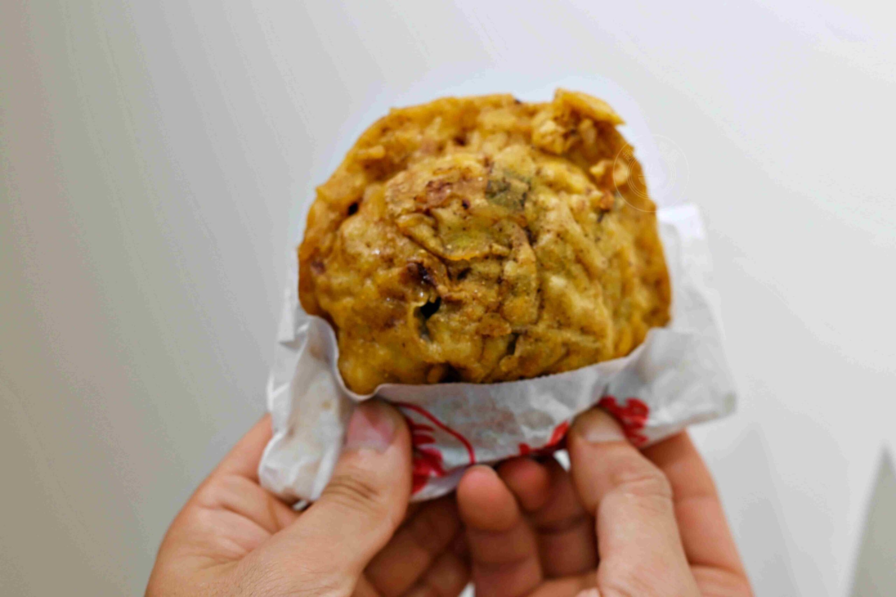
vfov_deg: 18.2
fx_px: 1867
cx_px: 448
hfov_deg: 27.0
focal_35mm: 75
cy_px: 298
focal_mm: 50
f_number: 3.2
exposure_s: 1/100
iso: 110
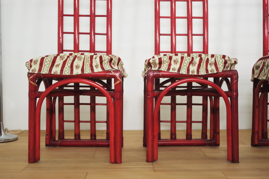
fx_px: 426
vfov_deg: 23.8
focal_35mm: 57
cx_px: 134
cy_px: 90
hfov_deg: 35.1
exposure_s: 1/80
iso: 1600
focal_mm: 37.5
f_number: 4.5
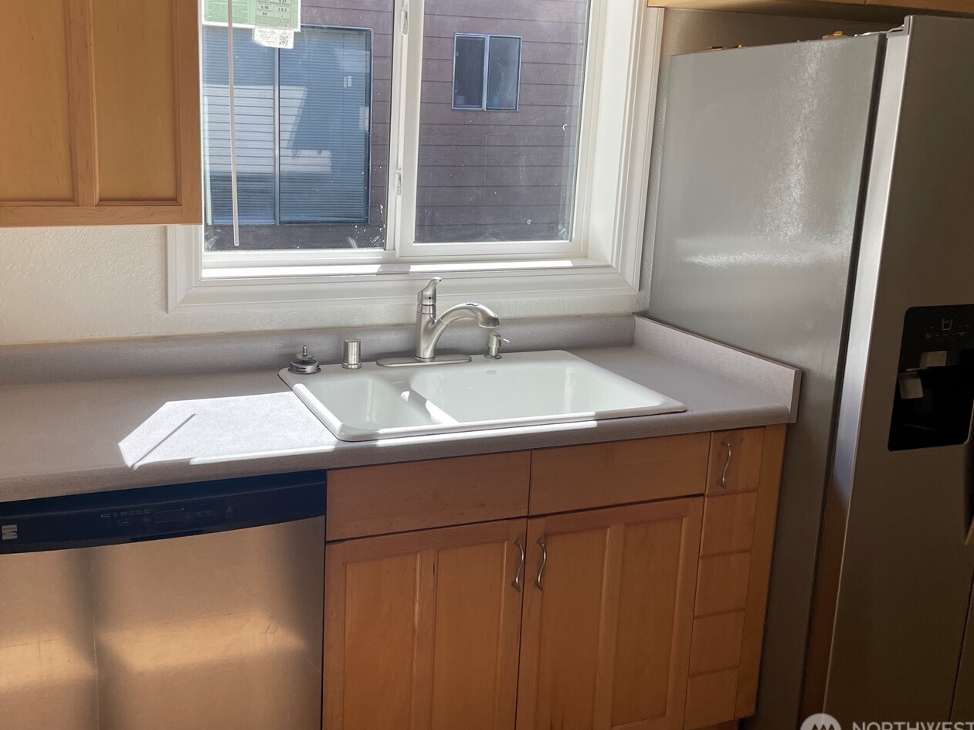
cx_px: 382
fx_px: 928
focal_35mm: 33
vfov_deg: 42.8
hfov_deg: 54.9
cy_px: 302
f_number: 1.6
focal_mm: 4.2
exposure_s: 1/496
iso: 32
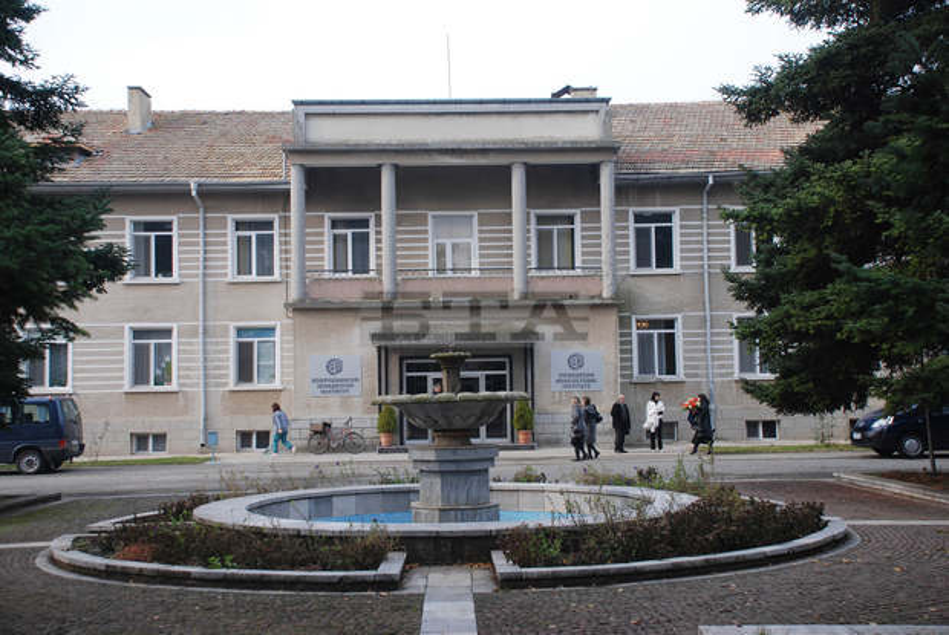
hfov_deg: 42.3
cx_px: 474
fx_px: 1227
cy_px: 318
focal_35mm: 46
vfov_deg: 29.0
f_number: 20
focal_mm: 31
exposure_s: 1/125
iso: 100
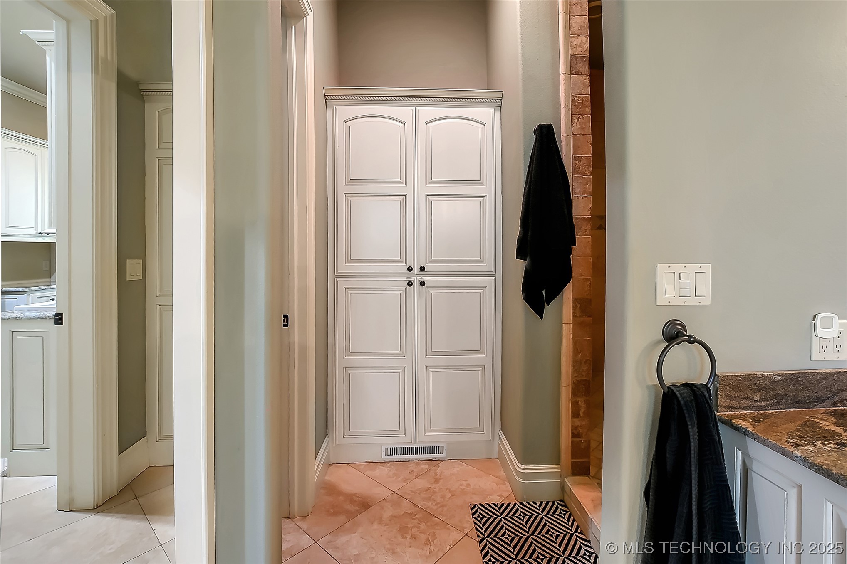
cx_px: 424
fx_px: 353
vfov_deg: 77.3
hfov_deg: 100.4
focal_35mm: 15
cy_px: 282
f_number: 7.1
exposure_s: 1/2
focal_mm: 10
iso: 250
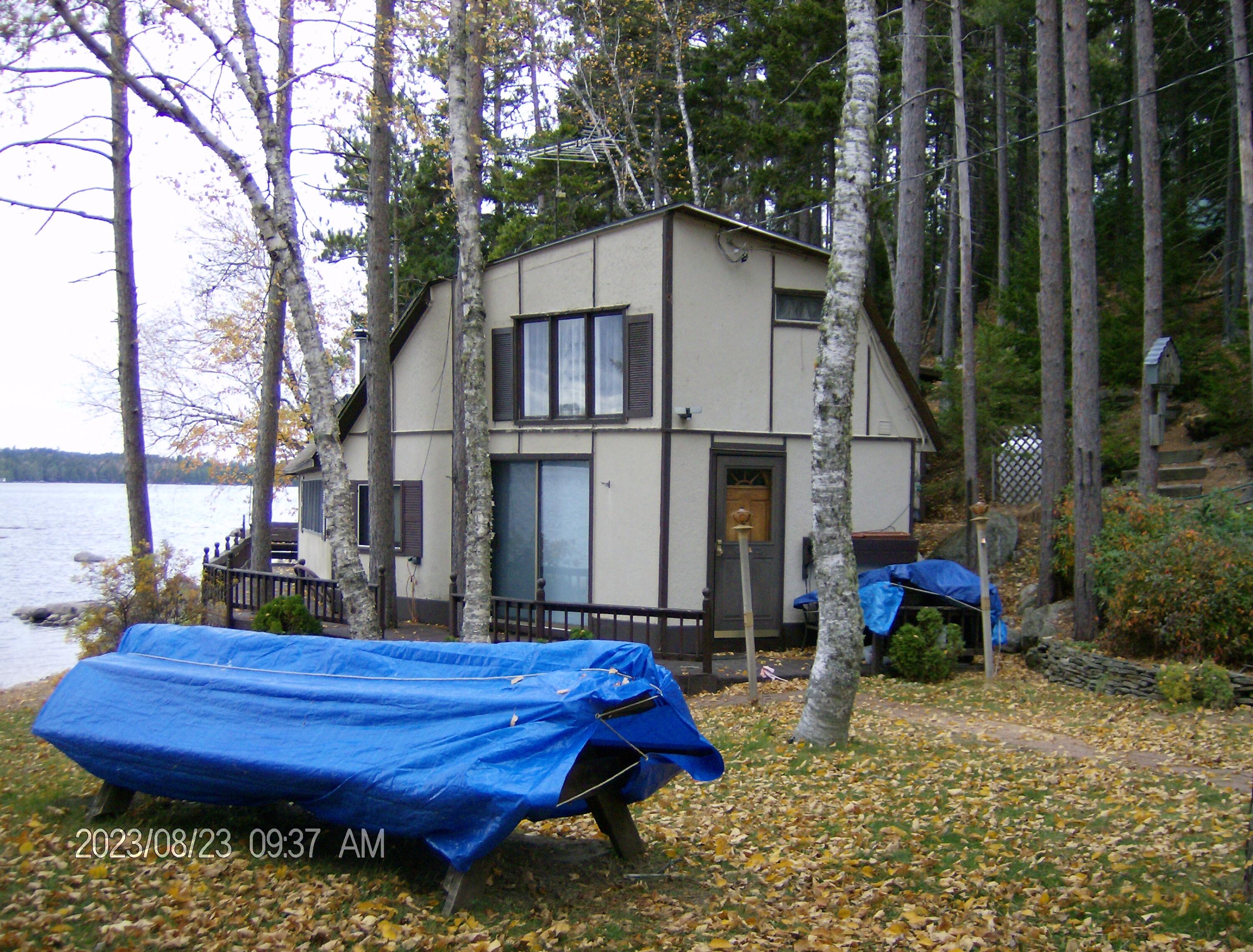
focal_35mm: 36
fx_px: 1309
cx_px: 626
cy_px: 476
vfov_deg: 40.0
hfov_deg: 51.1
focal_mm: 6
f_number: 2.8
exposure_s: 1/161
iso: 100
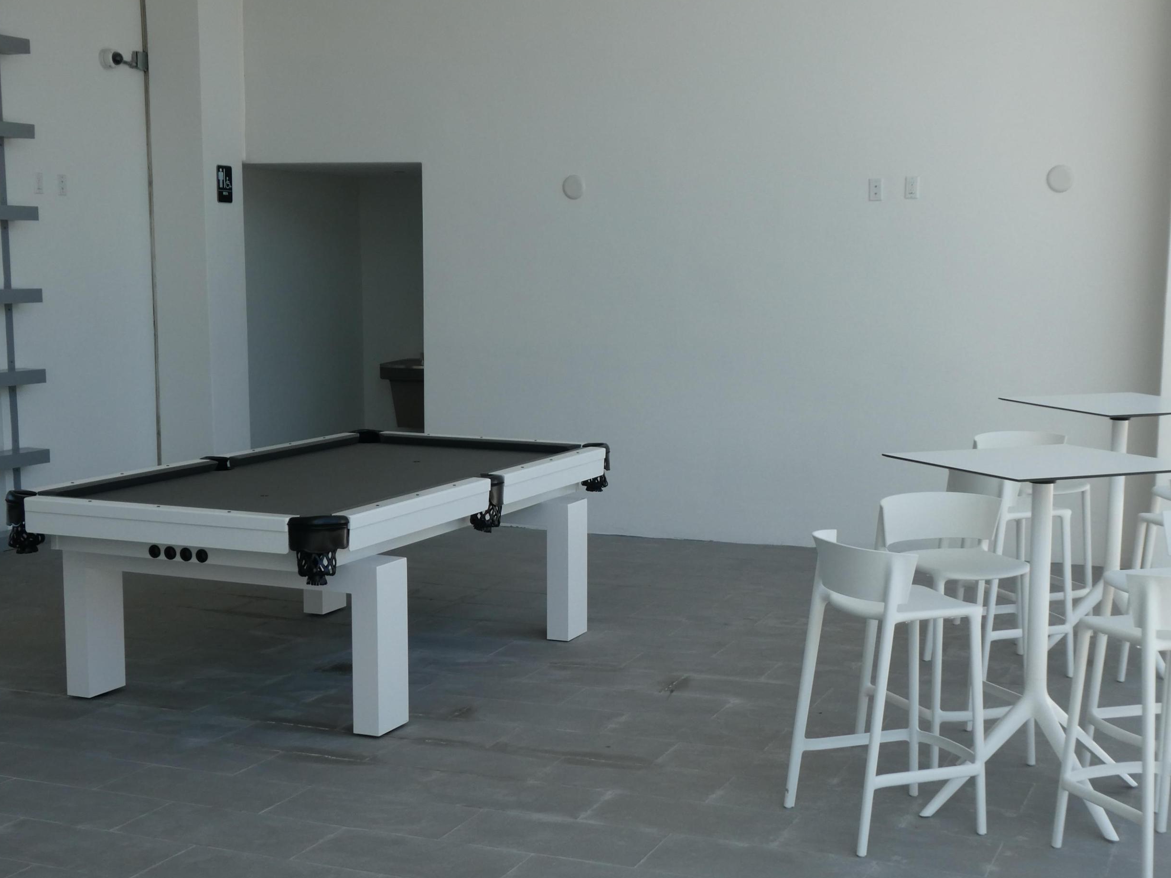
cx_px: 613
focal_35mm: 47
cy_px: 503
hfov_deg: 40.4
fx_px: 1590
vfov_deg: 30.8
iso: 80
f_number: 3.8
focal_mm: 7.2
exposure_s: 1/320
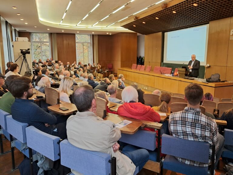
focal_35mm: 27
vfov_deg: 51.4
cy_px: 88
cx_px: 116
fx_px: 182
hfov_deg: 65.3
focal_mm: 4
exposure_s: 1/50
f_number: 1.8
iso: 320
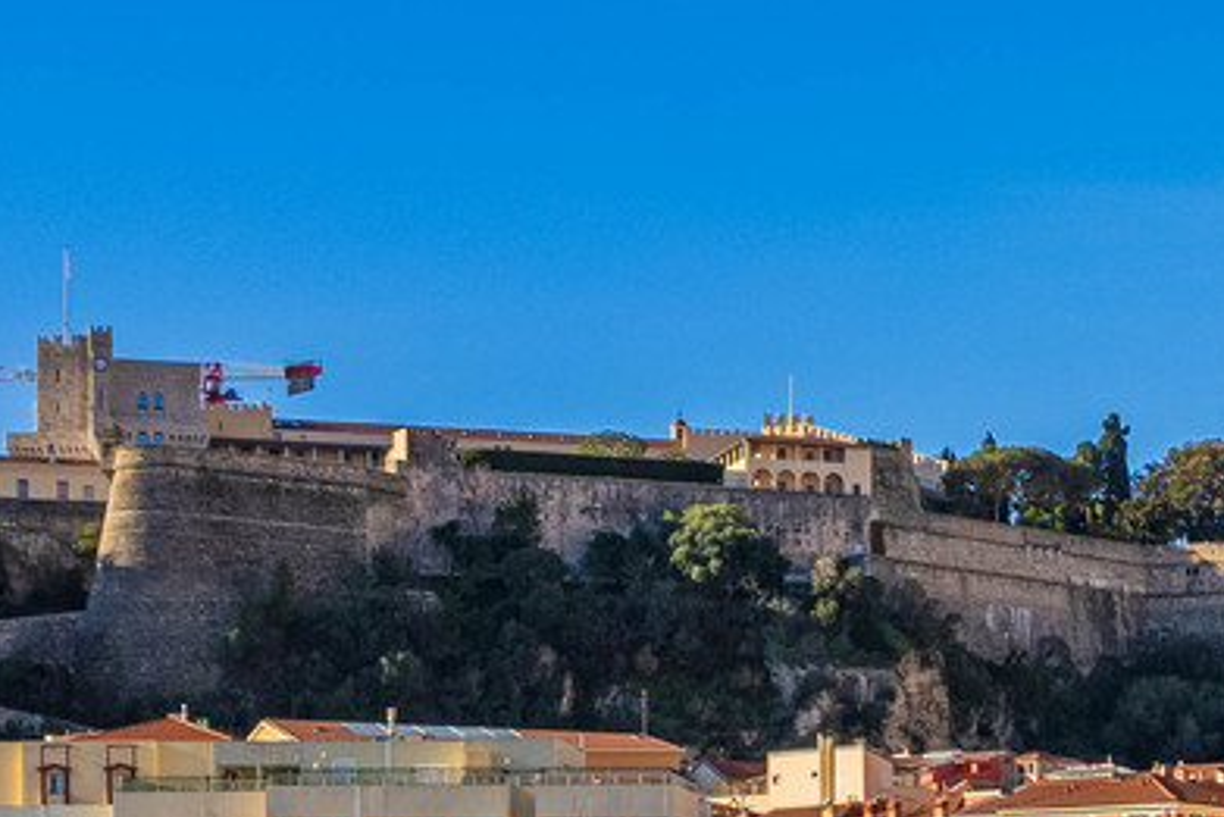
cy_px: 1010
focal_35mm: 90
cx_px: 1315
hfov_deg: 21.5
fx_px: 3061
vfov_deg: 14.7
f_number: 2.8
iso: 100
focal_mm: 8.4
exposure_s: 1/1600
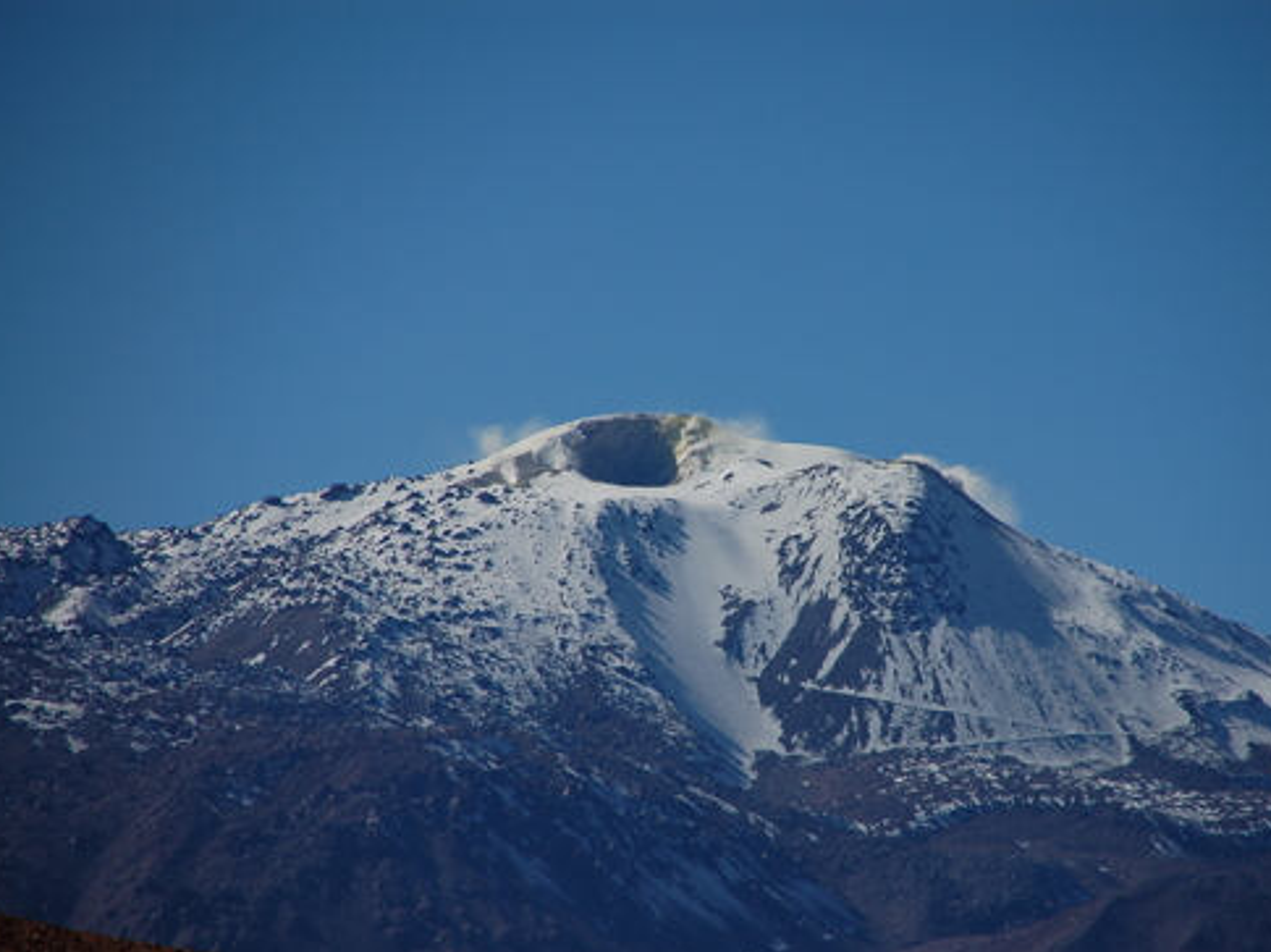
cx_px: 705
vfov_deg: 3.6
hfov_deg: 4.8
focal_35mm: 409
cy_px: 477
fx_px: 15006
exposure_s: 1/1600
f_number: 6.3
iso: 200
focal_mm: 250
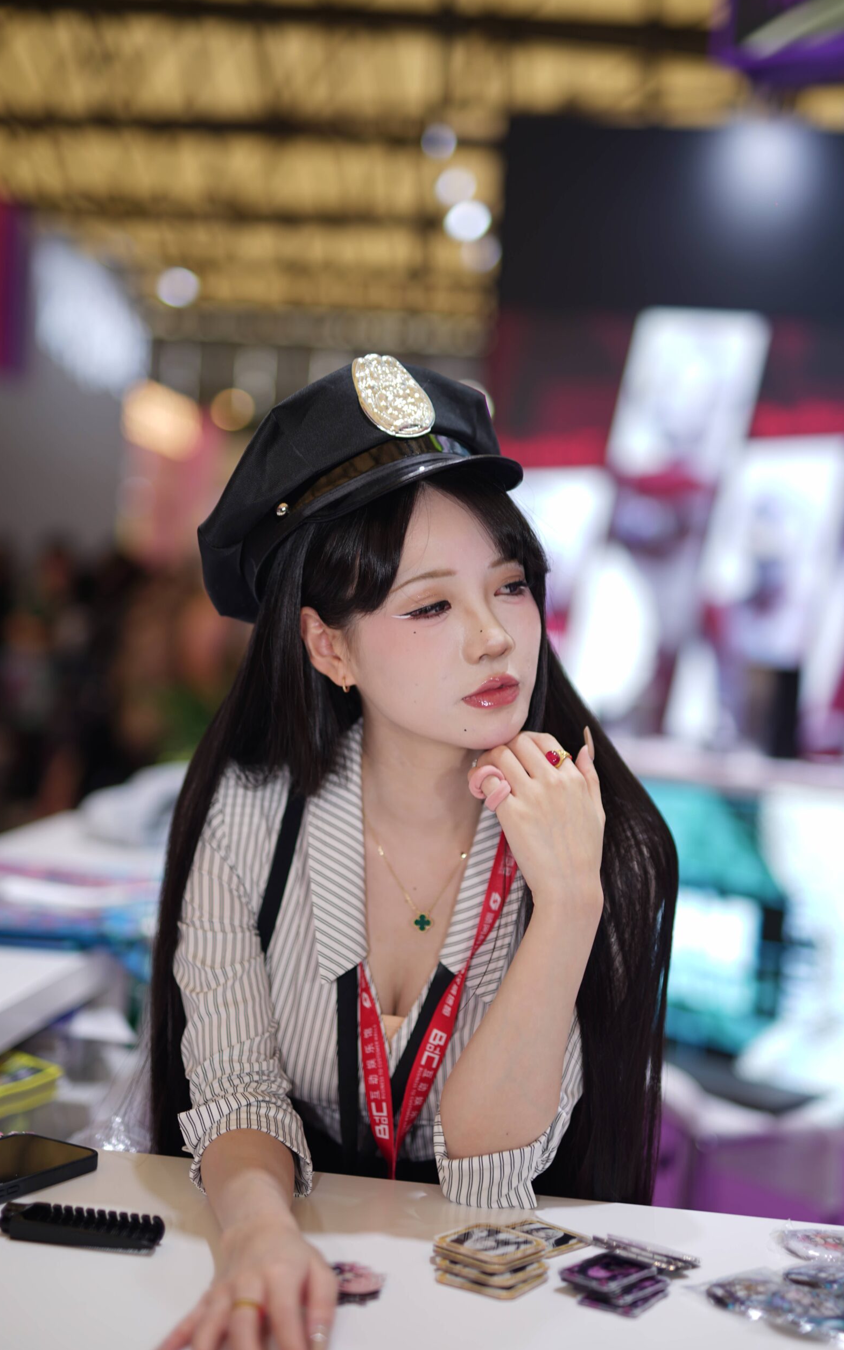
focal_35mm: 52
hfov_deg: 24.9
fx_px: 1914
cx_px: 402
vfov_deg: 38.9
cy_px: 681
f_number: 1.4
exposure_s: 1/250
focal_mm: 50
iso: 50
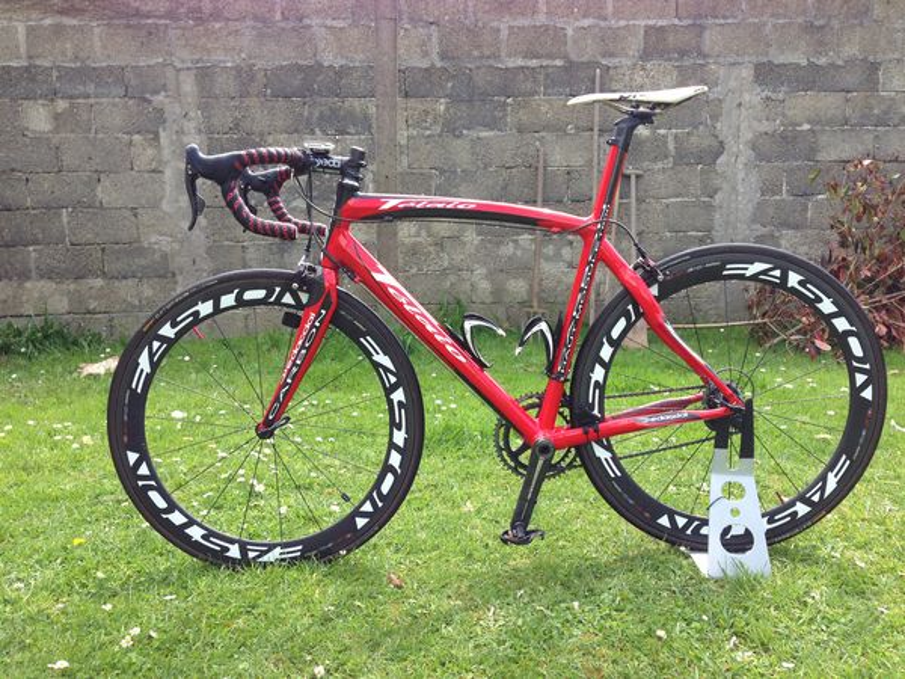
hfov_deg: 55.4
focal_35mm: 33
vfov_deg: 42.9
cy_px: 340
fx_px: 863
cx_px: 452
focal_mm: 4.12
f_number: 2.4
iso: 50
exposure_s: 1/323
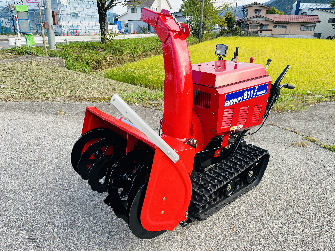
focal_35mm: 26
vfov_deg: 53.1
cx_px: 168
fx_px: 252
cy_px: 126
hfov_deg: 67.3
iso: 50
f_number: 1.6
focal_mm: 5.1
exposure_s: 1/197
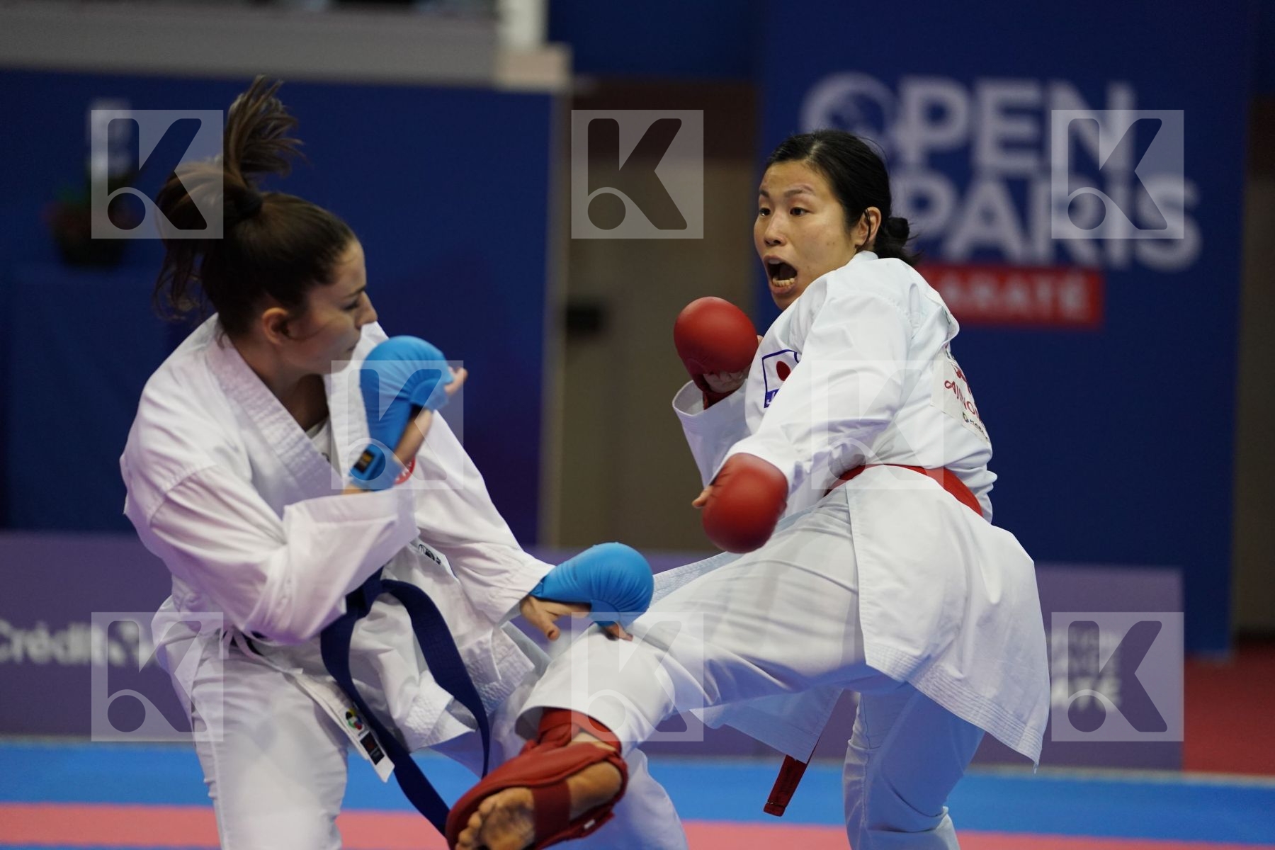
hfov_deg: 13.6
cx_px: 638
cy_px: 425
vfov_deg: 9.1
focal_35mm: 151
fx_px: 5347
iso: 2500
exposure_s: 1/1000
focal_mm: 151
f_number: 2.8
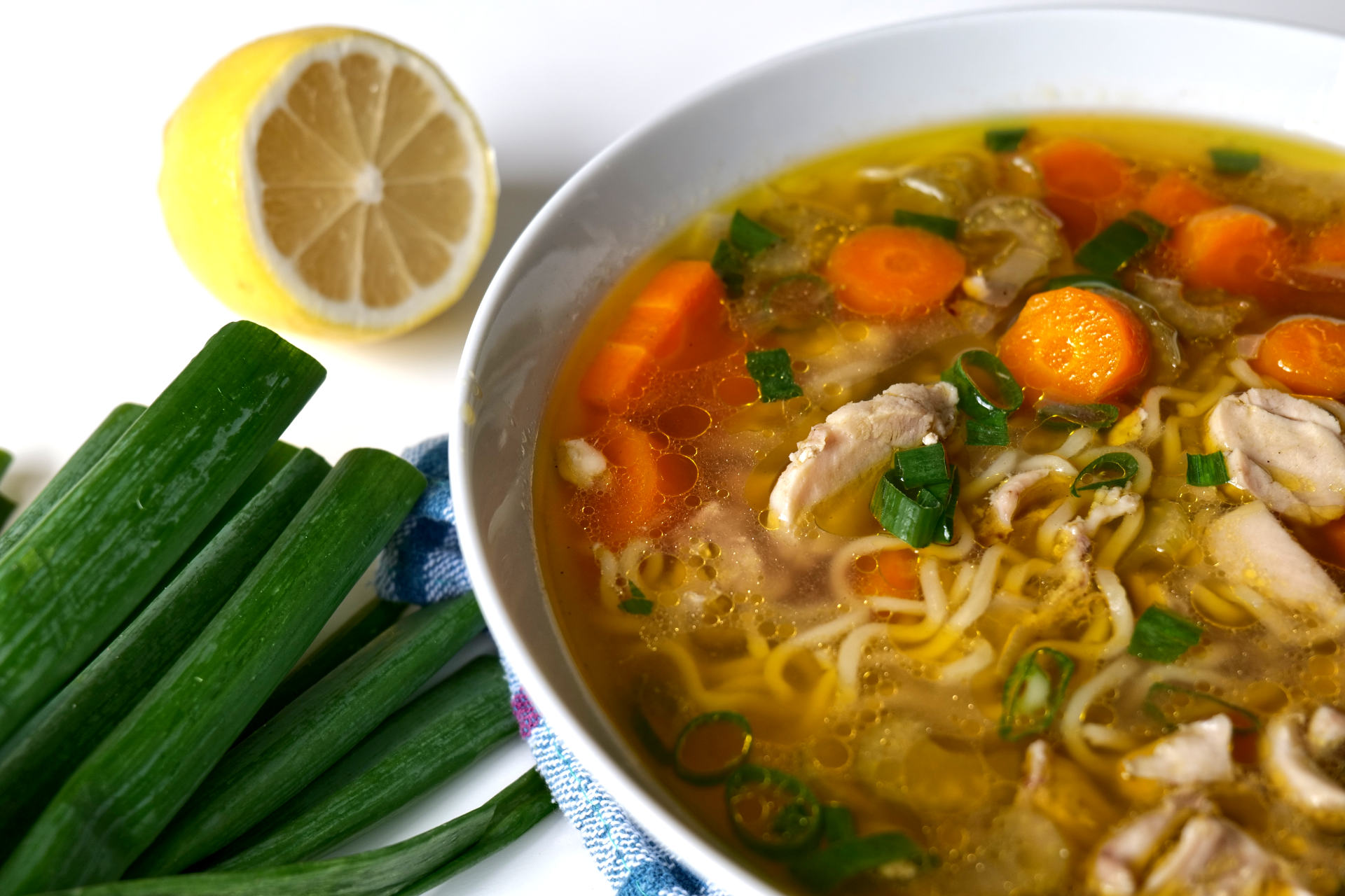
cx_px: 672
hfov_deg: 35.6
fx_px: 2092
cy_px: 448
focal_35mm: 56
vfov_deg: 24.2
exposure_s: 1/60
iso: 400
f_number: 7.1
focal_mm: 56
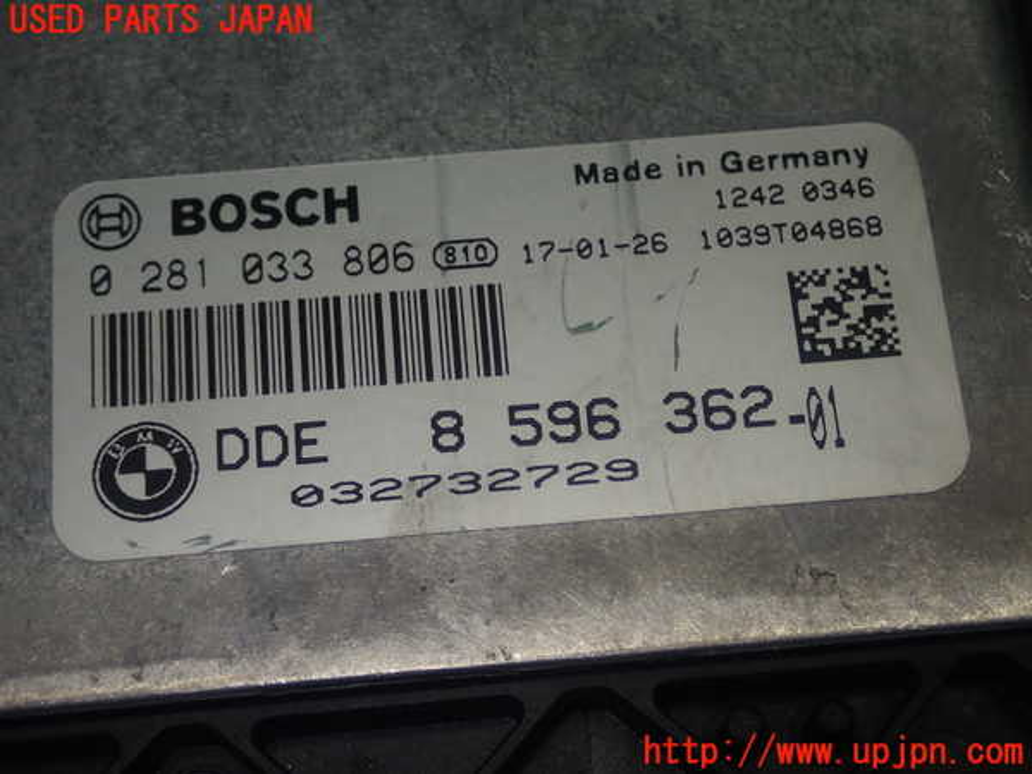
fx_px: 1848
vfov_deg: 23.7
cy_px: 387
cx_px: 516
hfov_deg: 31.2
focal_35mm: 62
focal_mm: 11.09
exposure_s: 1/125
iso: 160
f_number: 3.6
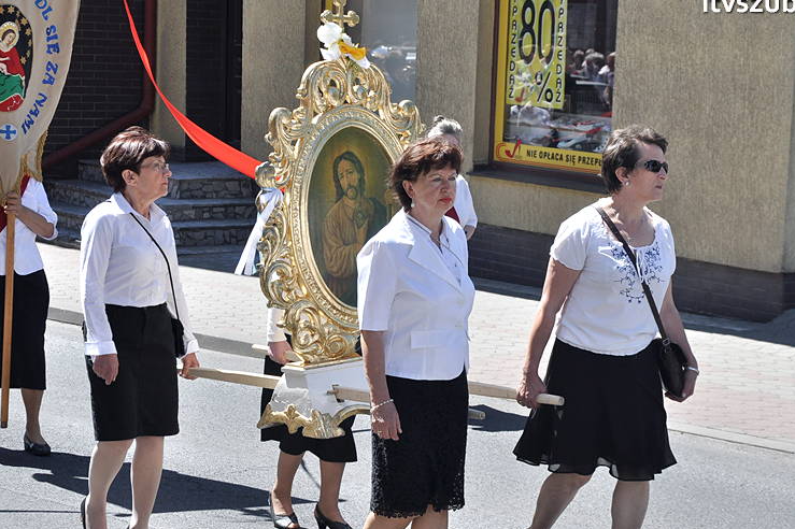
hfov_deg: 20.4
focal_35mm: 100
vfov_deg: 13.7
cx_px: 422
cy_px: 269
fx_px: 2207
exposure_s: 1/800
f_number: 7.1
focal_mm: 58
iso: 400
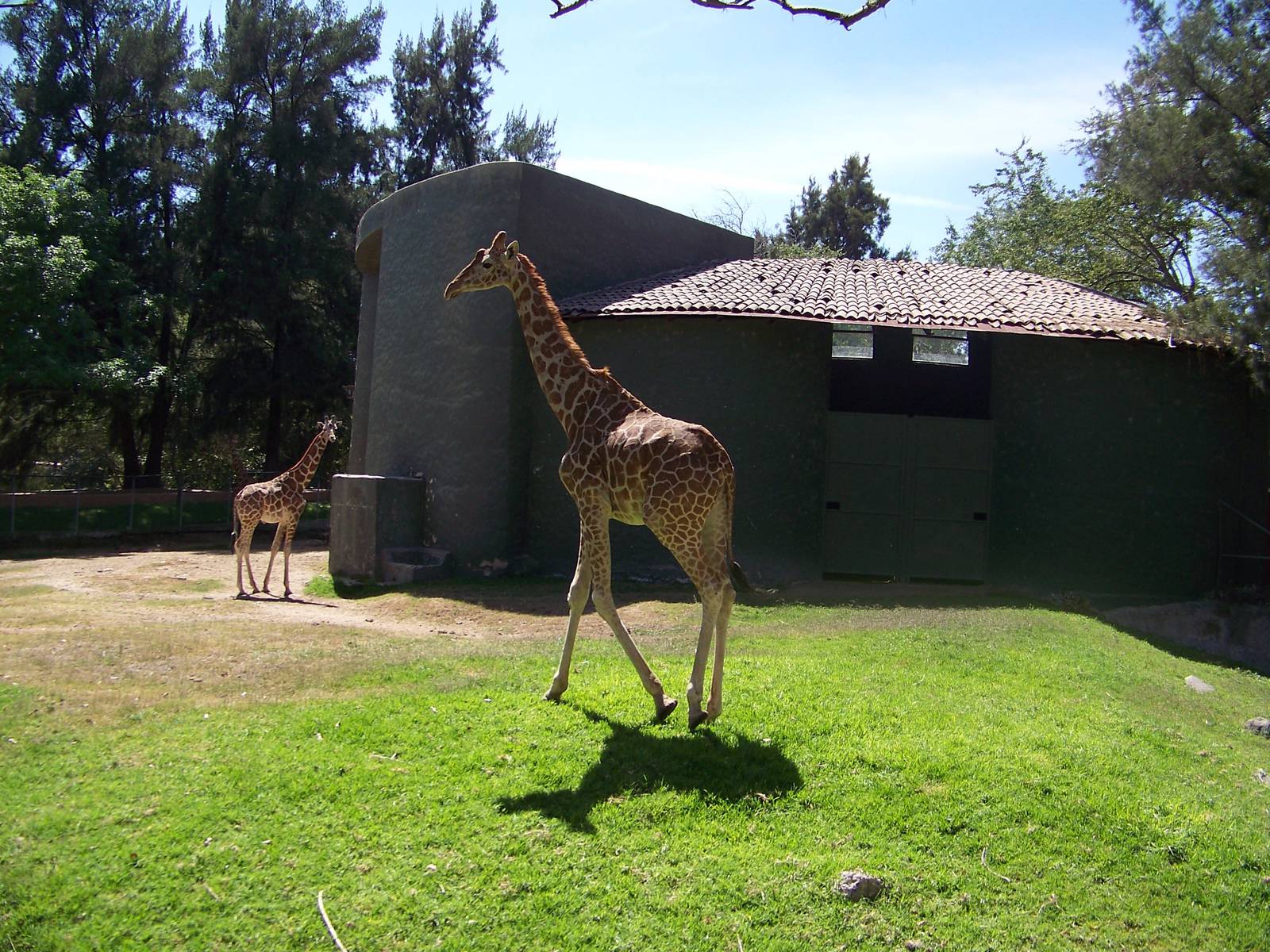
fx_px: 1321
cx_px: 635
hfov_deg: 51.4
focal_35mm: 36
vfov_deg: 39.7
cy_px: 476
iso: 64
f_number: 2.8
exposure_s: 1/640
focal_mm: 5.85
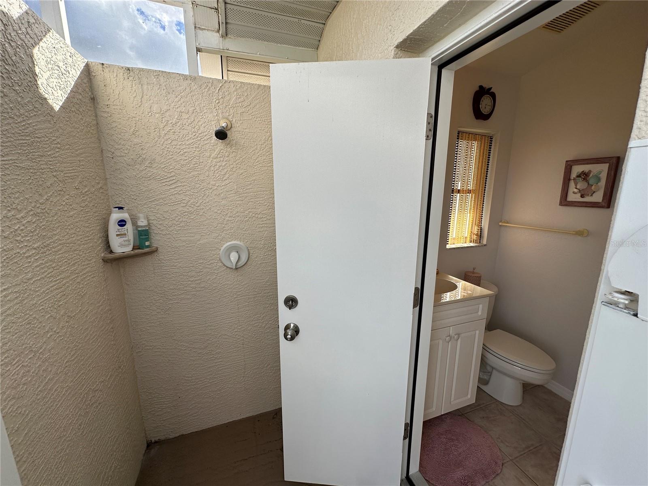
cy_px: 243
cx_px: 324
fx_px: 262
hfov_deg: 102.1
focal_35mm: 14
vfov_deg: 85.7
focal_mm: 2.22
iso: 40
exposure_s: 1/447
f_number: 2.2
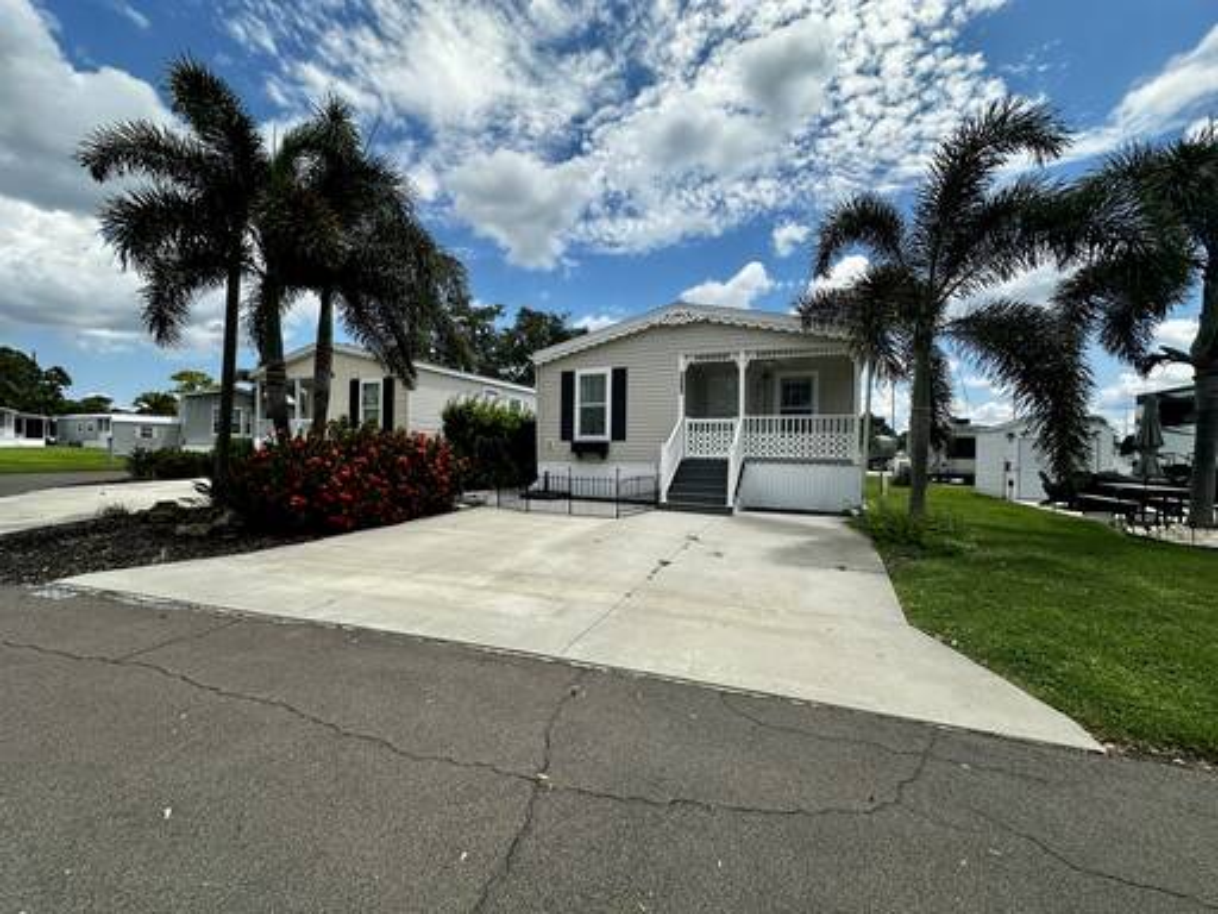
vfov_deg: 85.7
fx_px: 493
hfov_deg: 102.1
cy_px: 457
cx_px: 609
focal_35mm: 14
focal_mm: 2.22
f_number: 2.2
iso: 50
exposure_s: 1/2398
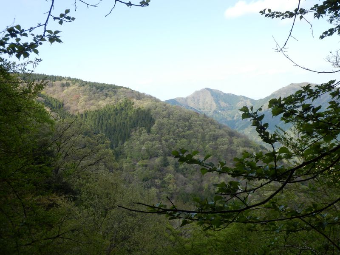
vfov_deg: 34.3
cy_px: 128
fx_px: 413
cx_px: 170
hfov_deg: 44.8
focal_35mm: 42
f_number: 4
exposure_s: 1/250
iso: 80
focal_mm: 7.4
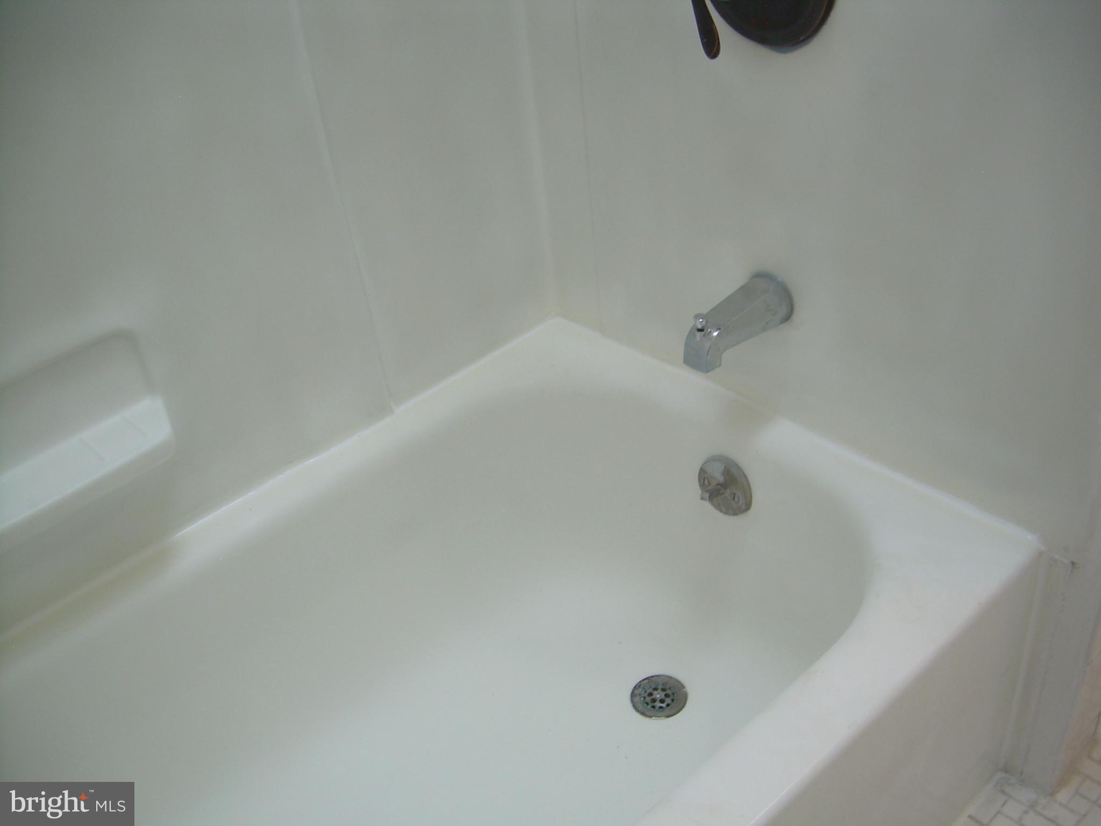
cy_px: 413
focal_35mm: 38
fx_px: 1209
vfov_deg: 37.7
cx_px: 550
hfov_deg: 49.0
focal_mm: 6.3
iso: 50
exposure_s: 1/42.4
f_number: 2.8
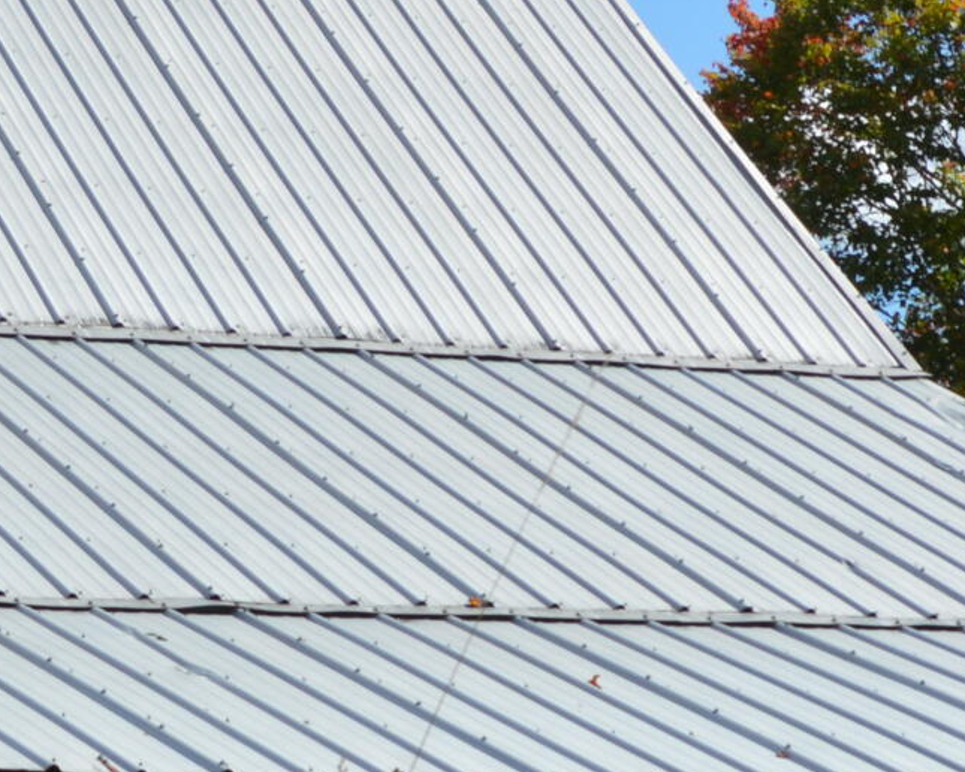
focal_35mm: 157
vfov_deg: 9.8
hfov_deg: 12.3
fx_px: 4484
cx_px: 621
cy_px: 681
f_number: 8
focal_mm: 24
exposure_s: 1/250
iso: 100
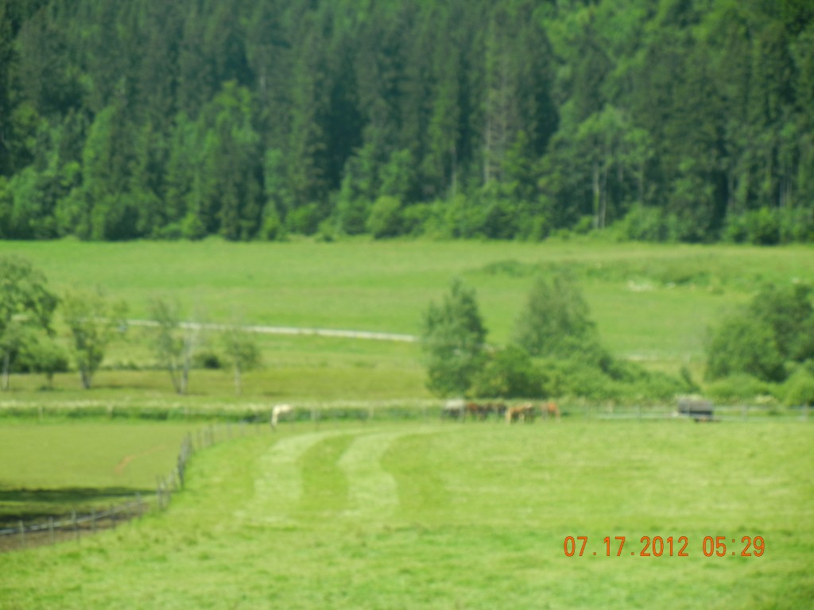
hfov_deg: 11.4
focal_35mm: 174
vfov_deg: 8.5
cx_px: 407
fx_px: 4092
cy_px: 305
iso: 160
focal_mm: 31.4
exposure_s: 1/326
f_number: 4.6
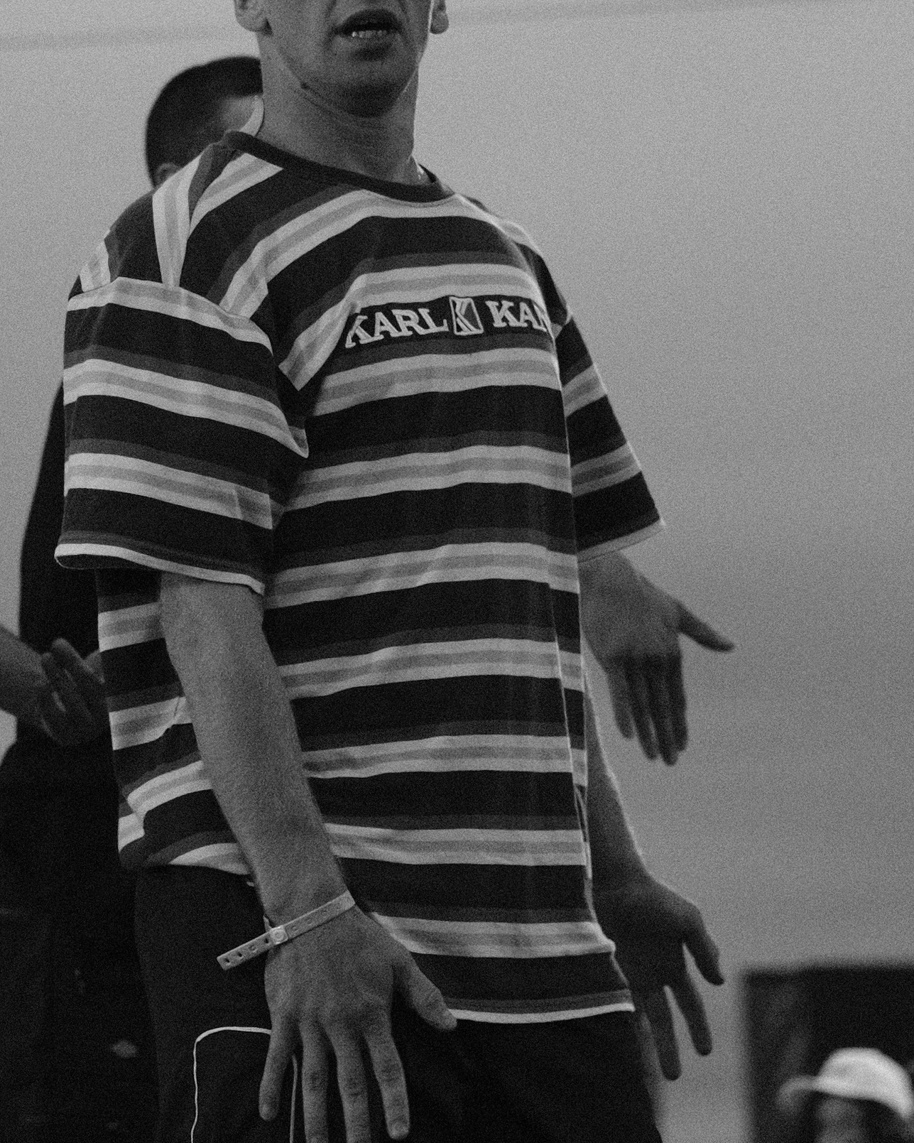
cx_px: 199
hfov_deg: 9.2
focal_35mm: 168
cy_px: 177
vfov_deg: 11.4
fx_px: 5681
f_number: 2
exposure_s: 1/640
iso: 4000
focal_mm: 50
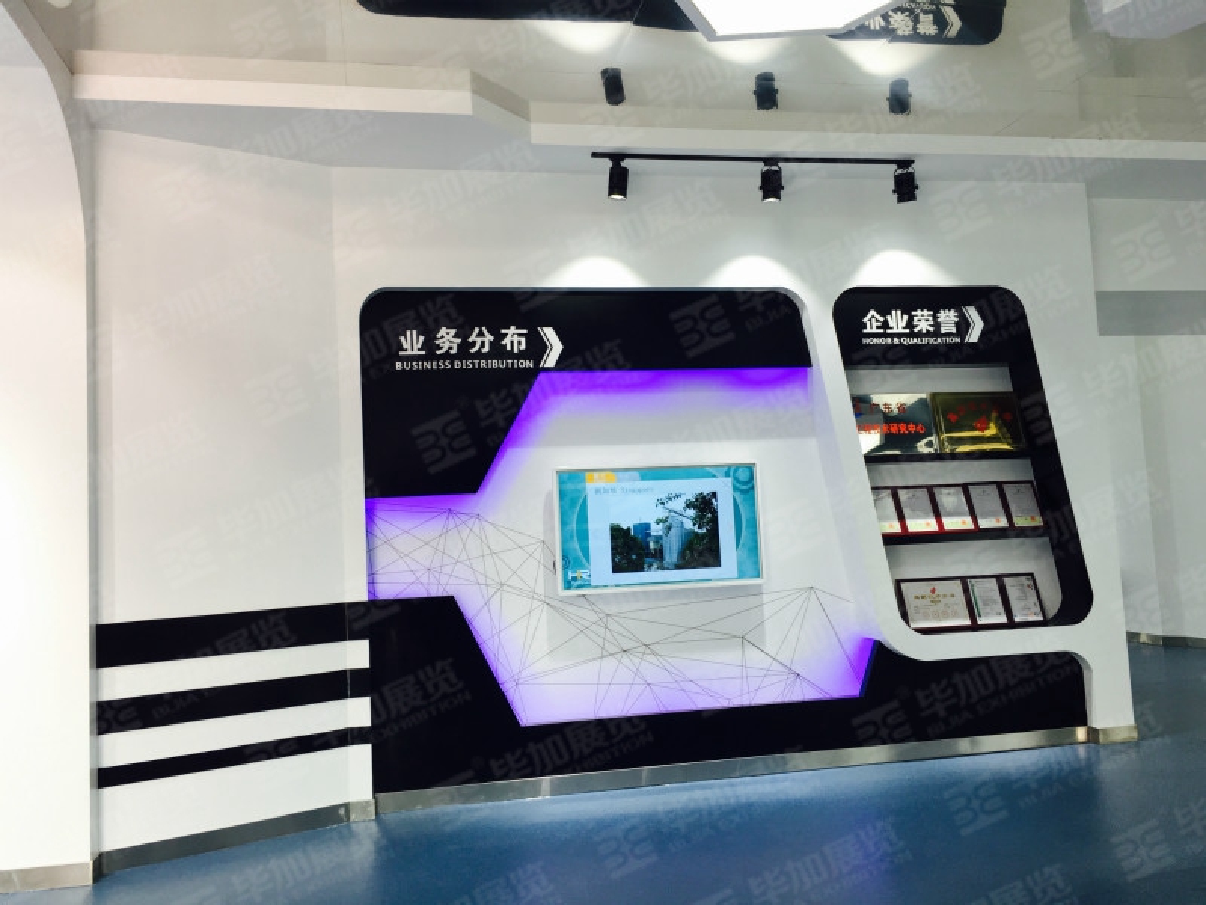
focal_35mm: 29
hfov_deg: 61.7
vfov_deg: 48.2
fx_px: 1010
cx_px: 603
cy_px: 452
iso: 32
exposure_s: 1/50
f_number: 2.2
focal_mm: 4.15
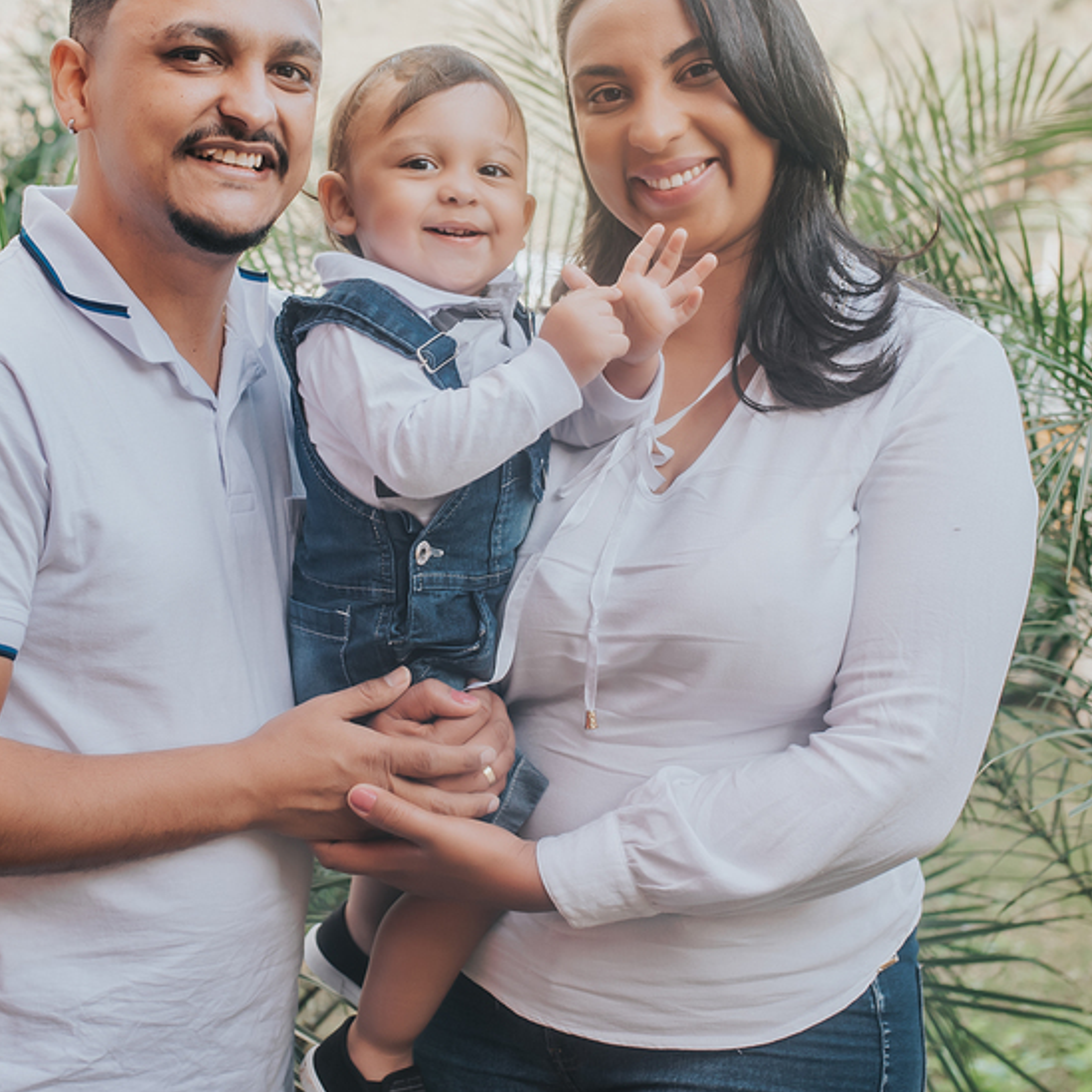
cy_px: 439
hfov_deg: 26.4
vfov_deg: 26.4
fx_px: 2320
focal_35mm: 65
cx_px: 450
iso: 200
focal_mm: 35
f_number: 3.5
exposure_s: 1/250
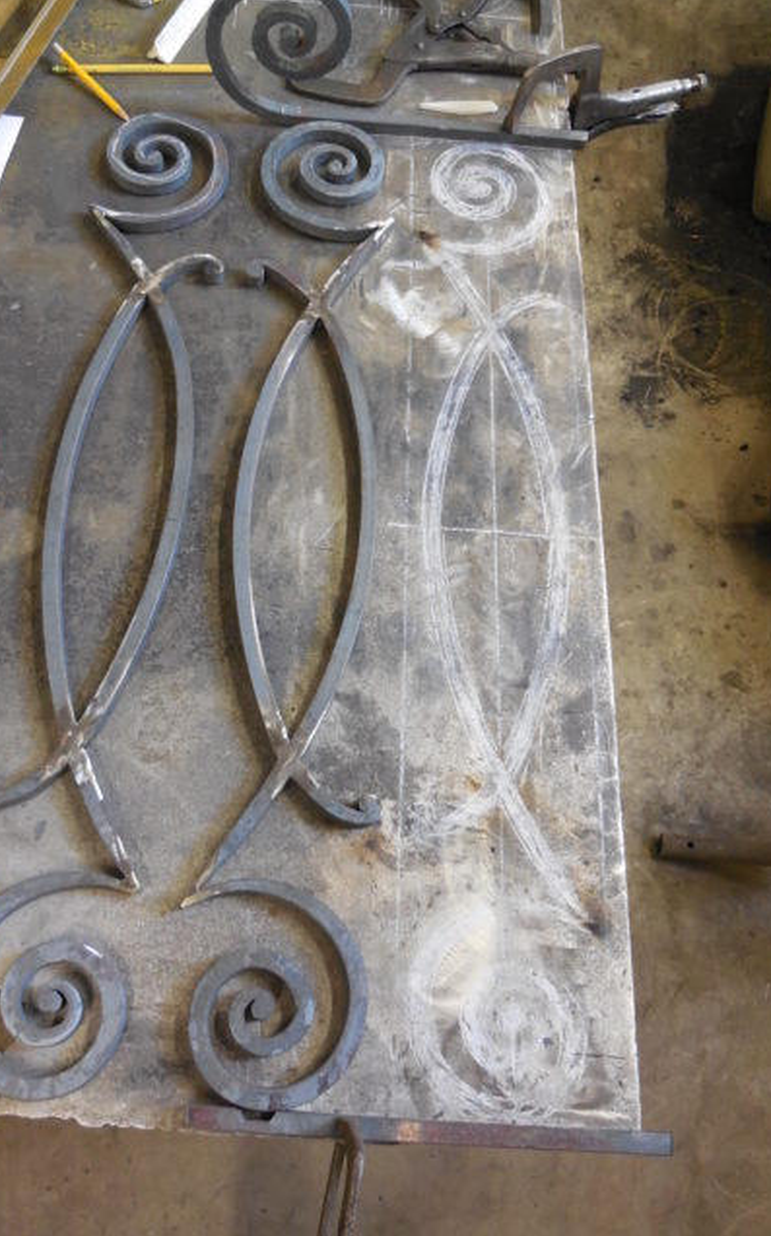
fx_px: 1077
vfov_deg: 59.7
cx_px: 317
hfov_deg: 39.3
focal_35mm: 32
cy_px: 616
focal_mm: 5.3
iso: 400
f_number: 3.2
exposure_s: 1/20
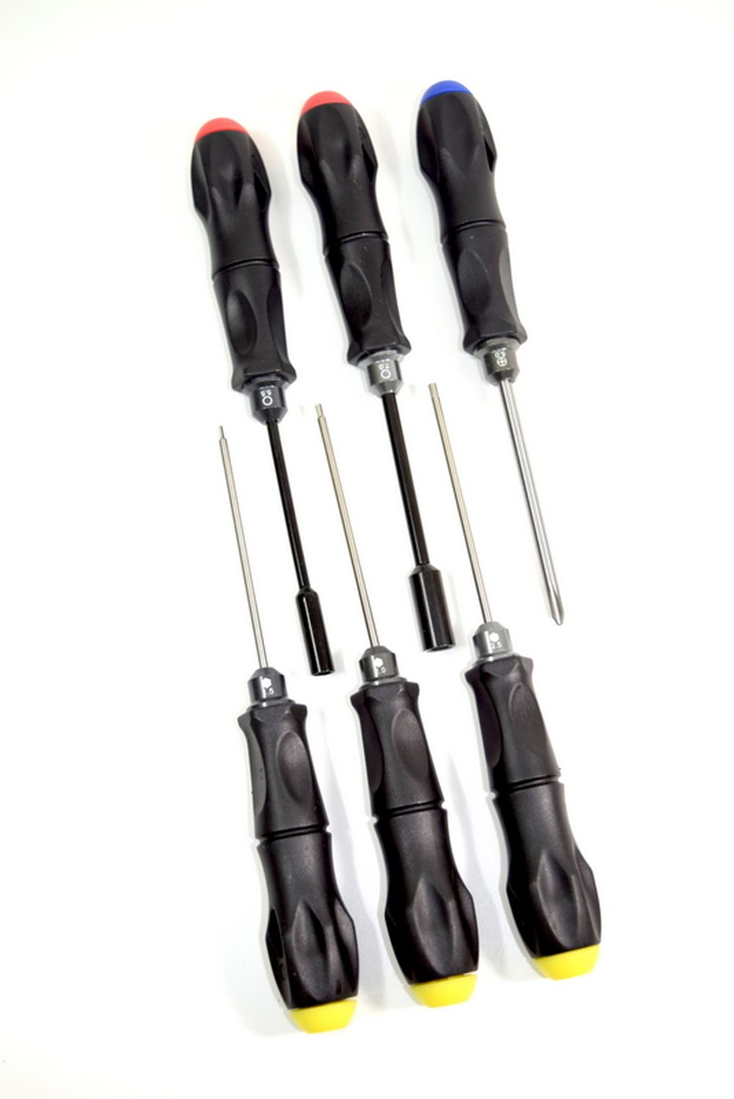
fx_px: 1421
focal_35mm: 46
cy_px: 550
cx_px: 367
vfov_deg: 42.3
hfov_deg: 29.0
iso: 100
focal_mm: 31
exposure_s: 1/40
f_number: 4.2
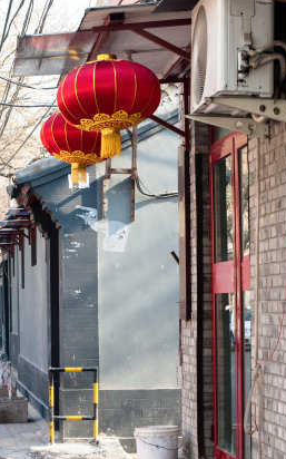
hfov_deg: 12.3
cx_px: 100
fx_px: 1324
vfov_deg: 19.6
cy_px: 267
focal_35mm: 106
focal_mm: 70
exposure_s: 1/50
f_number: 11
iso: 200
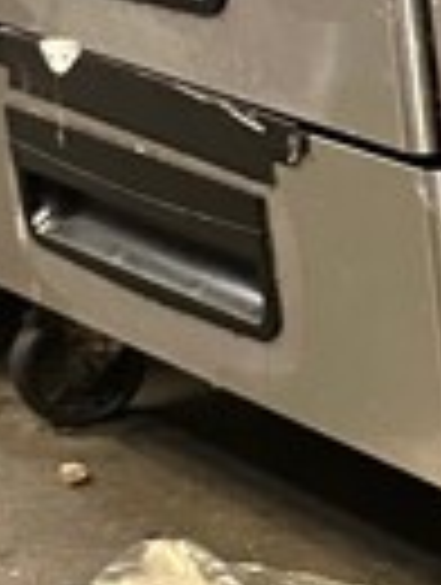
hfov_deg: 9.1
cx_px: 976
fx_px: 2540
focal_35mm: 150
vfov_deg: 13.1
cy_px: 340
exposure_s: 1/60
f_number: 1.78
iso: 400
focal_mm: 6.86
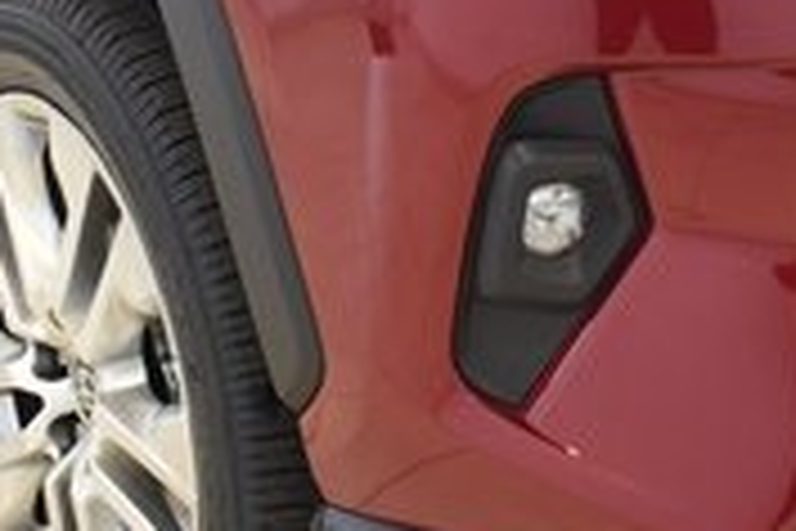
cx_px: 634
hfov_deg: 16.3
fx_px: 2759
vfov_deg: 10.8
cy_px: -126
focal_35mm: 125
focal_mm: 23
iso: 400
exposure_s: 1/8
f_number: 14
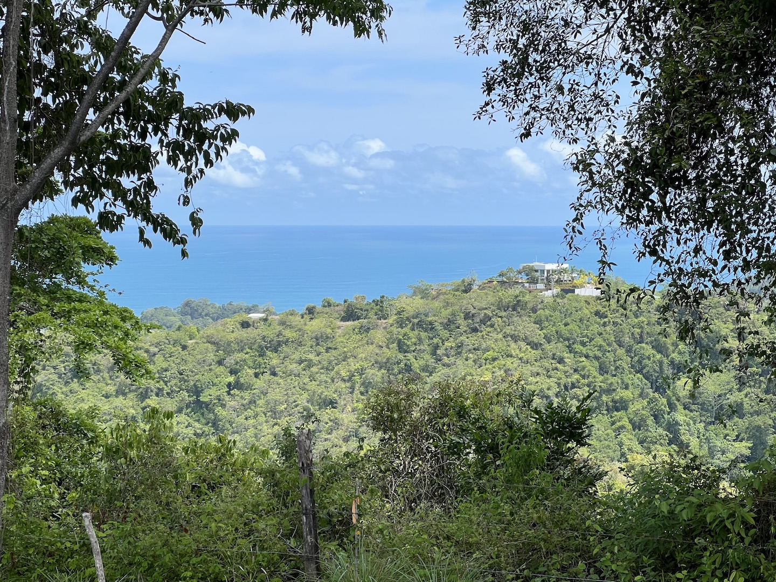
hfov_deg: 25.3
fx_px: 1726
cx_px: 388
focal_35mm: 77
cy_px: 291
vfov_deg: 19.1
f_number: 2.8
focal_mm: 9
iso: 32
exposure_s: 1/494
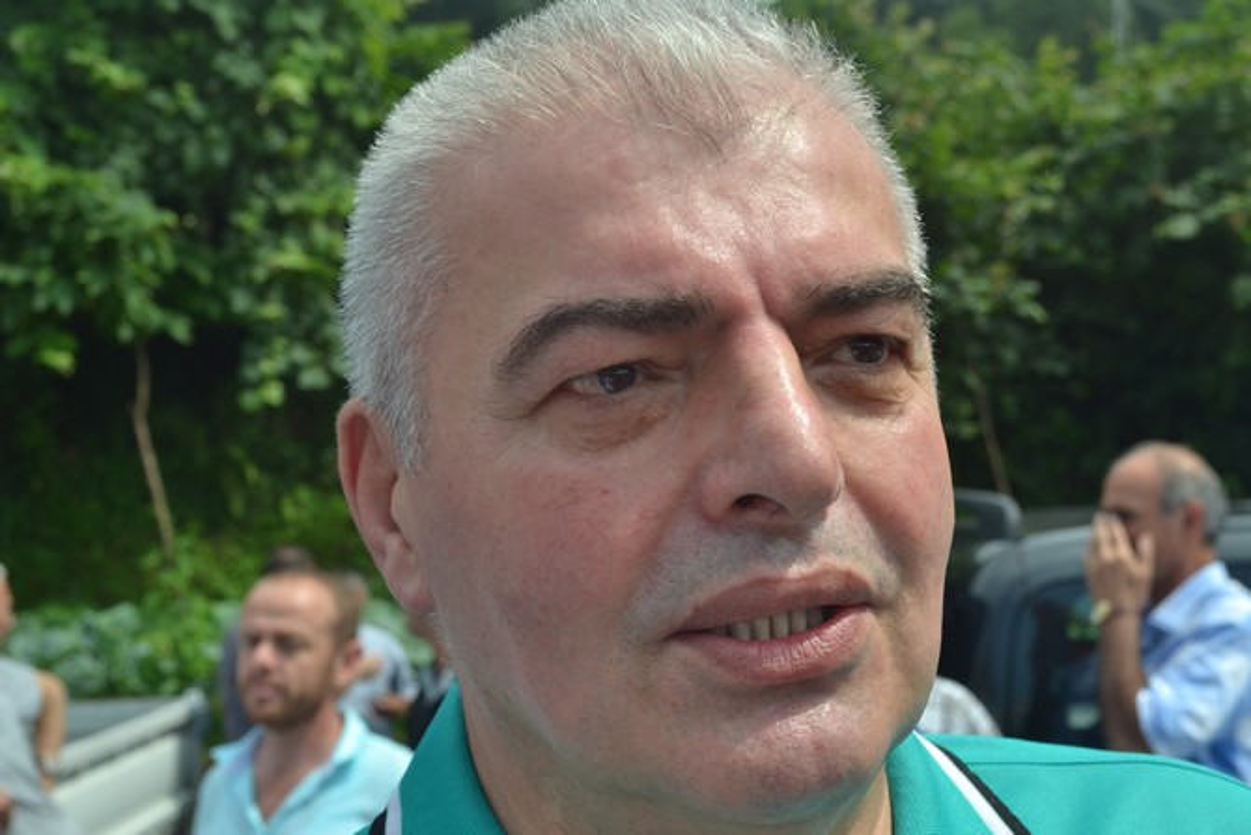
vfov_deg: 23.8
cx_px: 626
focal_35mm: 57
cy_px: 418
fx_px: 1981
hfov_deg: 35.0
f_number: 8
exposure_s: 1/250
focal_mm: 38
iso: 100
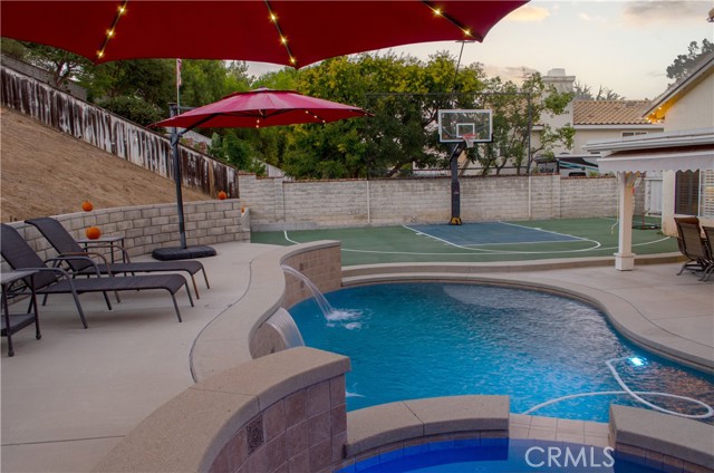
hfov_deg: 67.5
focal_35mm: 27
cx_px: 357
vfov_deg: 47.7
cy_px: 236
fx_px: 534
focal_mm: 18
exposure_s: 1/8
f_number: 8
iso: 320
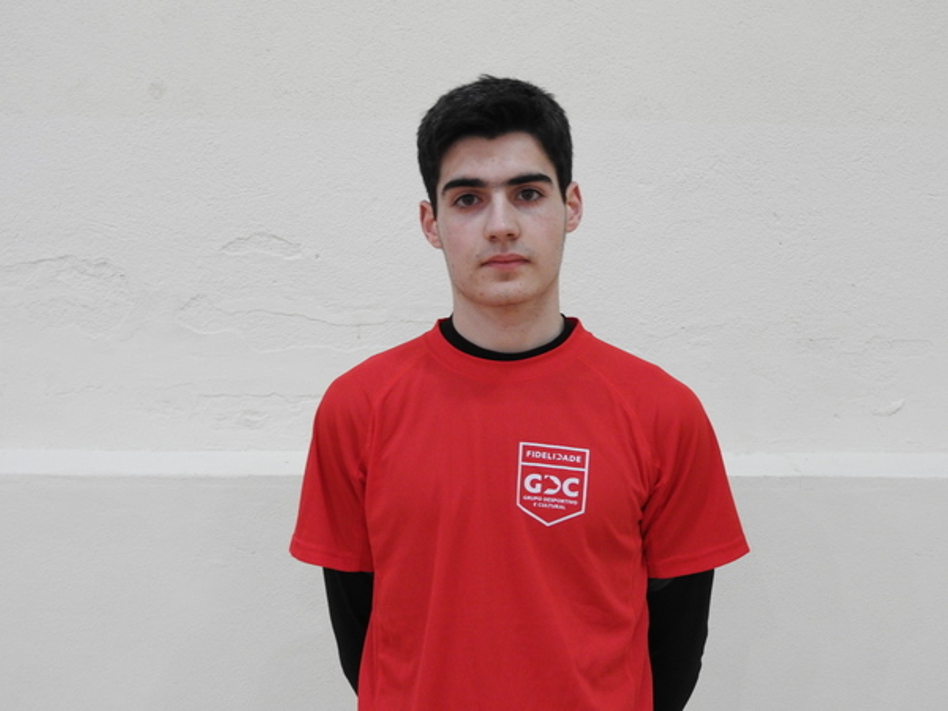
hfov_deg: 38.2
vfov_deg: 29.1
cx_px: 474
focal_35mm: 50
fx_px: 1369
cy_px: 356
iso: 400
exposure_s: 1/8
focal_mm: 9
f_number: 4
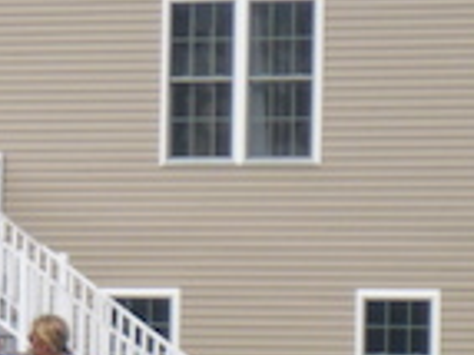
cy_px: 342
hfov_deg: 3.8
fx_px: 7183
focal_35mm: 525
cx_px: -240
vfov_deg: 2.8
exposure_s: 1/500
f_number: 5.9
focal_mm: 22.8
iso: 200
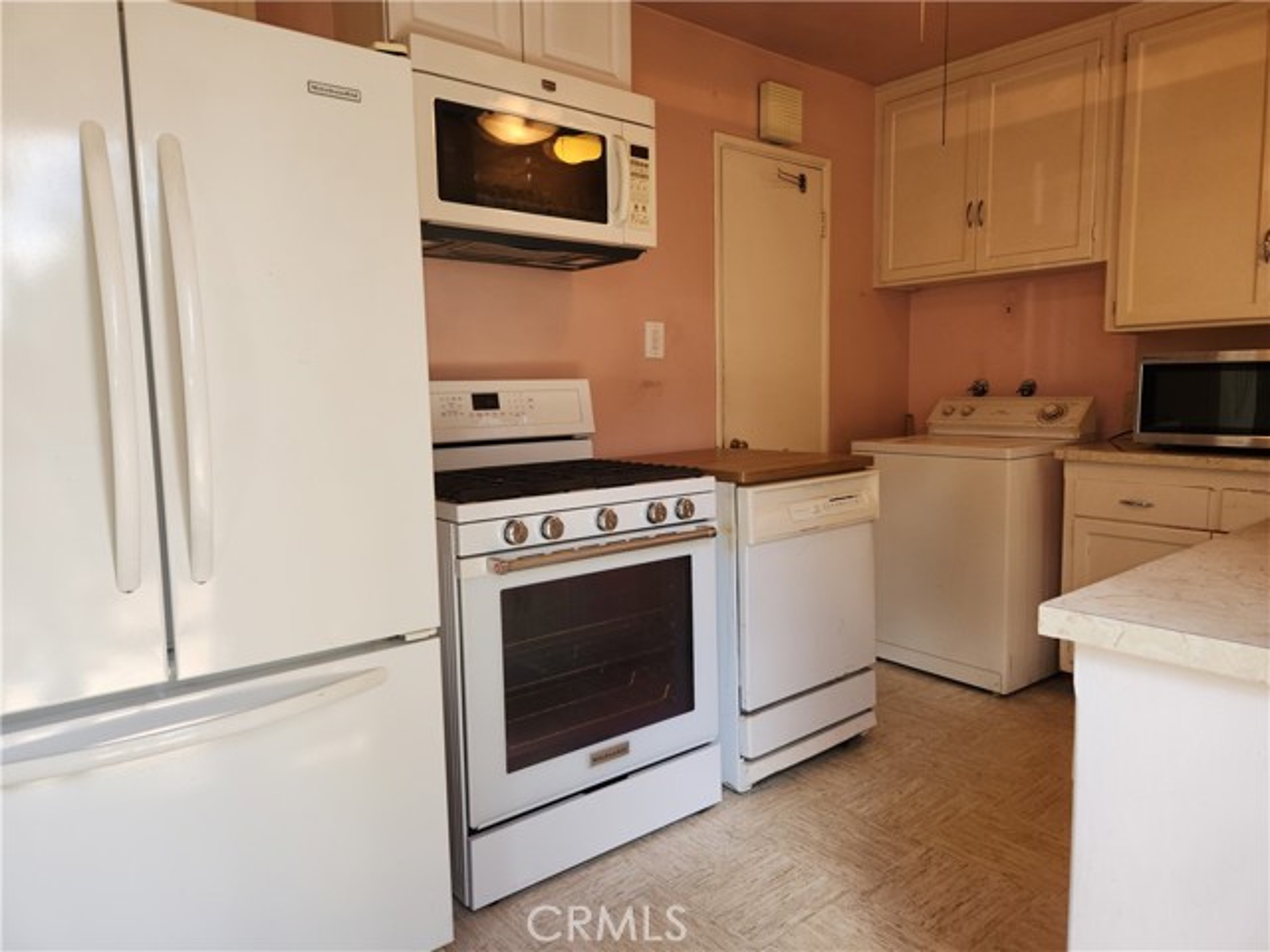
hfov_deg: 73.9
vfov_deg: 58.9
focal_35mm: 23
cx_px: 635
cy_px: 476
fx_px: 844
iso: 25
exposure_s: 1/60
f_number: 1.8
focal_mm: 5.4
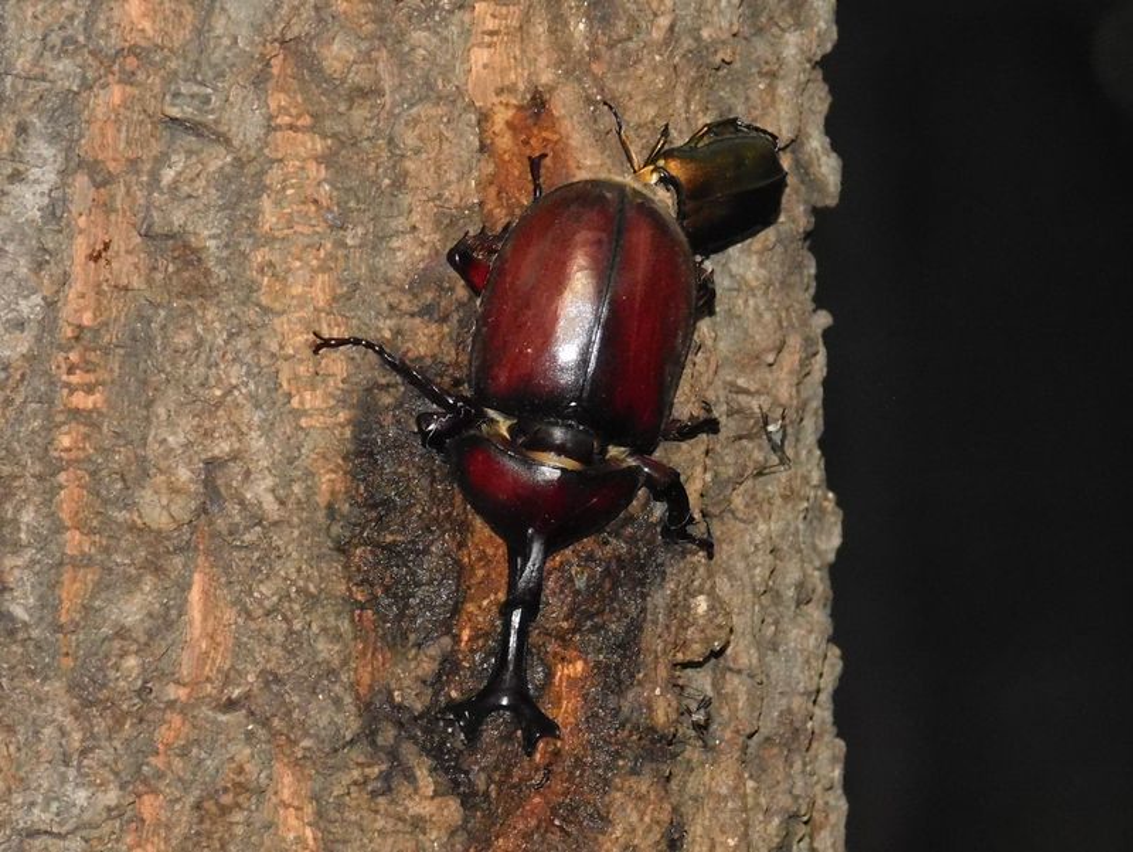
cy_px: 426
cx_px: 566
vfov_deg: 2.9
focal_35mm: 514
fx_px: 16834
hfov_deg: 3.9
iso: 1250
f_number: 6
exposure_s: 1/250
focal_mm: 91.2
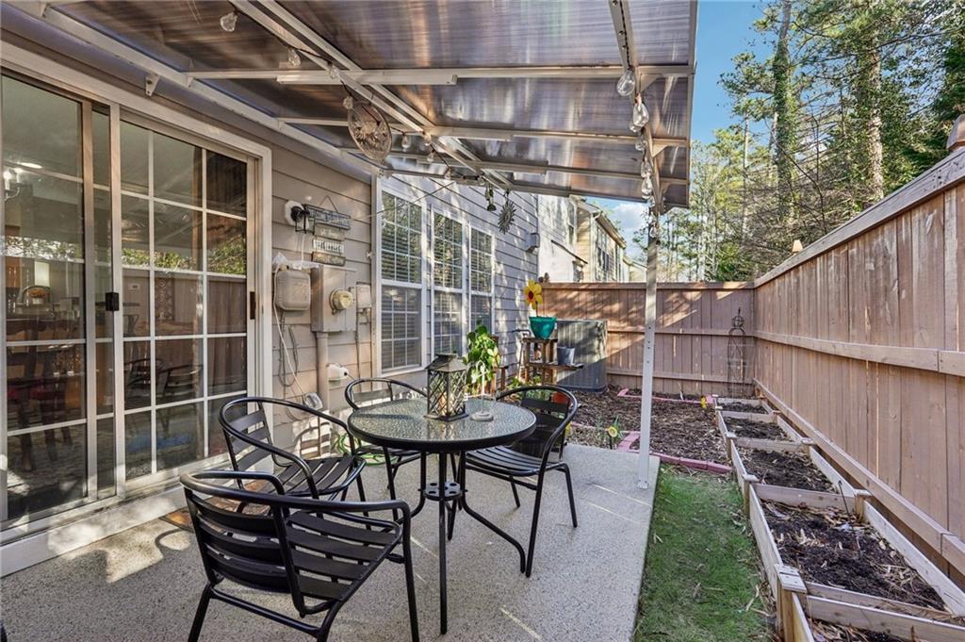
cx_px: 482
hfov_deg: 96.8
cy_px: 321
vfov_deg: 73.7
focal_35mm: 16
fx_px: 429
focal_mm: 16
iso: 800
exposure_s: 1/80
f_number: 8
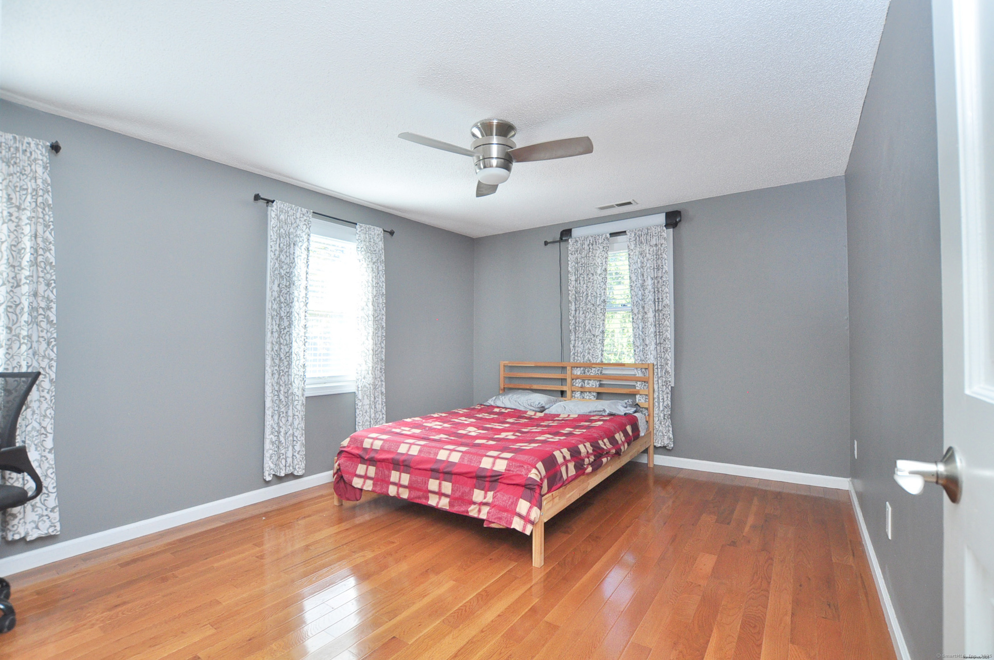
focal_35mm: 15
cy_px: 330
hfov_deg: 100.5
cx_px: 497
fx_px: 414
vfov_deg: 77.2
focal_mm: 10
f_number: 5
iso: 640
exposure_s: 1/100
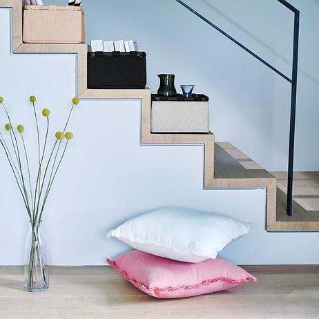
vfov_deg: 25.7
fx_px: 699
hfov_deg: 25.7
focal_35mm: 67
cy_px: 124
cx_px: 150
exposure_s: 1/3
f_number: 10
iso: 200
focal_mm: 42
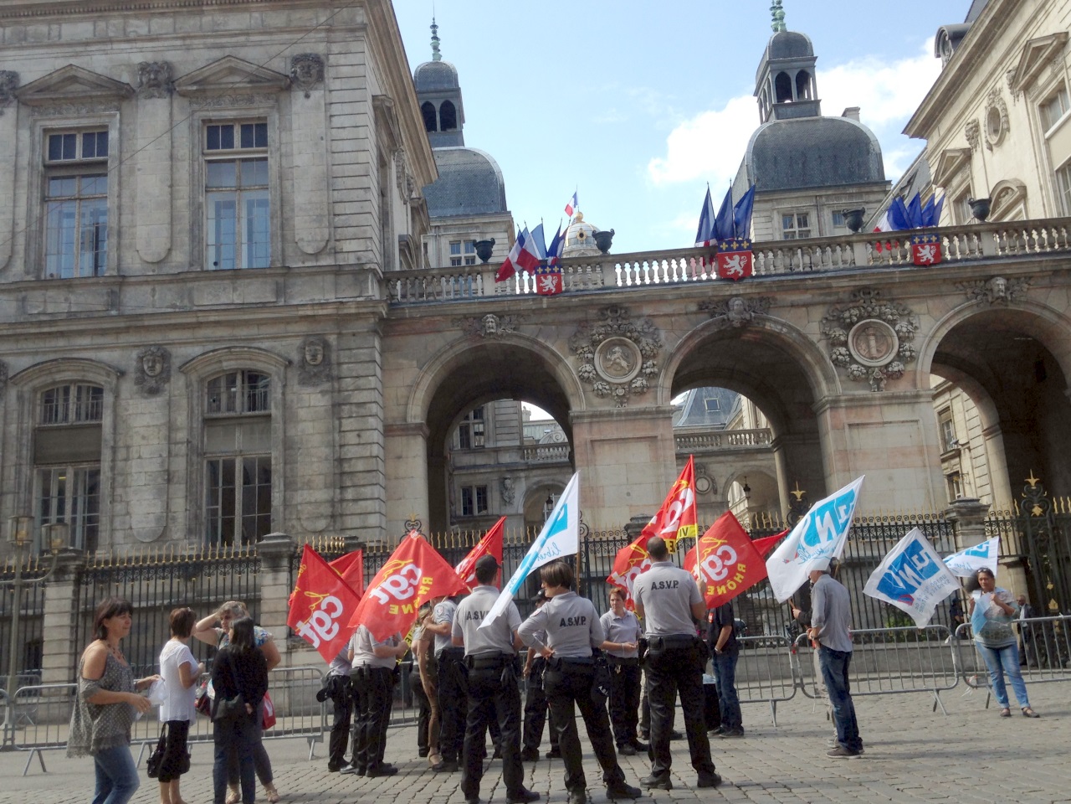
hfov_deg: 55.4
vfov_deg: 42.9
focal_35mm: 33
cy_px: 402
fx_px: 1021
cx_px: 536
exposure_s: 1/821
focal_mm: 4.12
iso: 50
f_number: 2.4
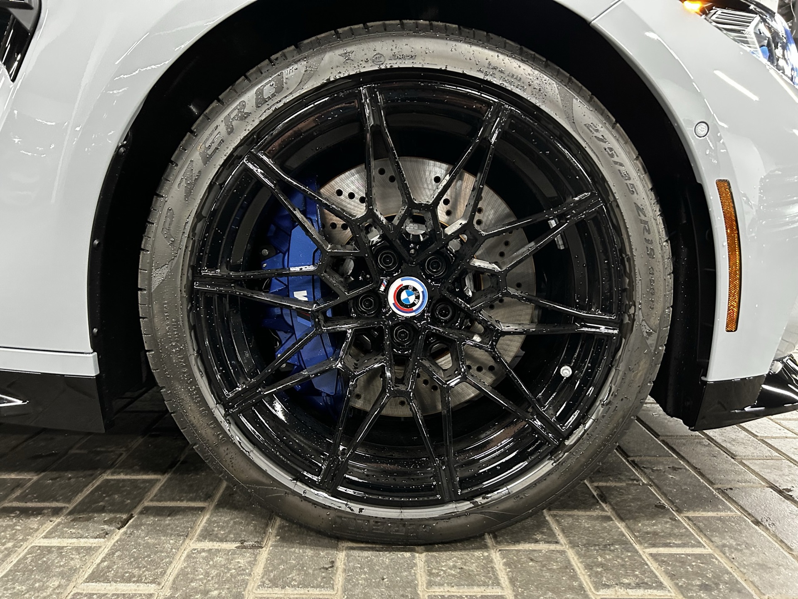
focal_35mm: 26
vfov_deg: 53.1
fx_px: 599
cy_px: 300
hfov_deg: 67.3
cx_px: 399
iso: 640
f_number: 1.5
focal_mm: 5.7
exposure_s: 1/35
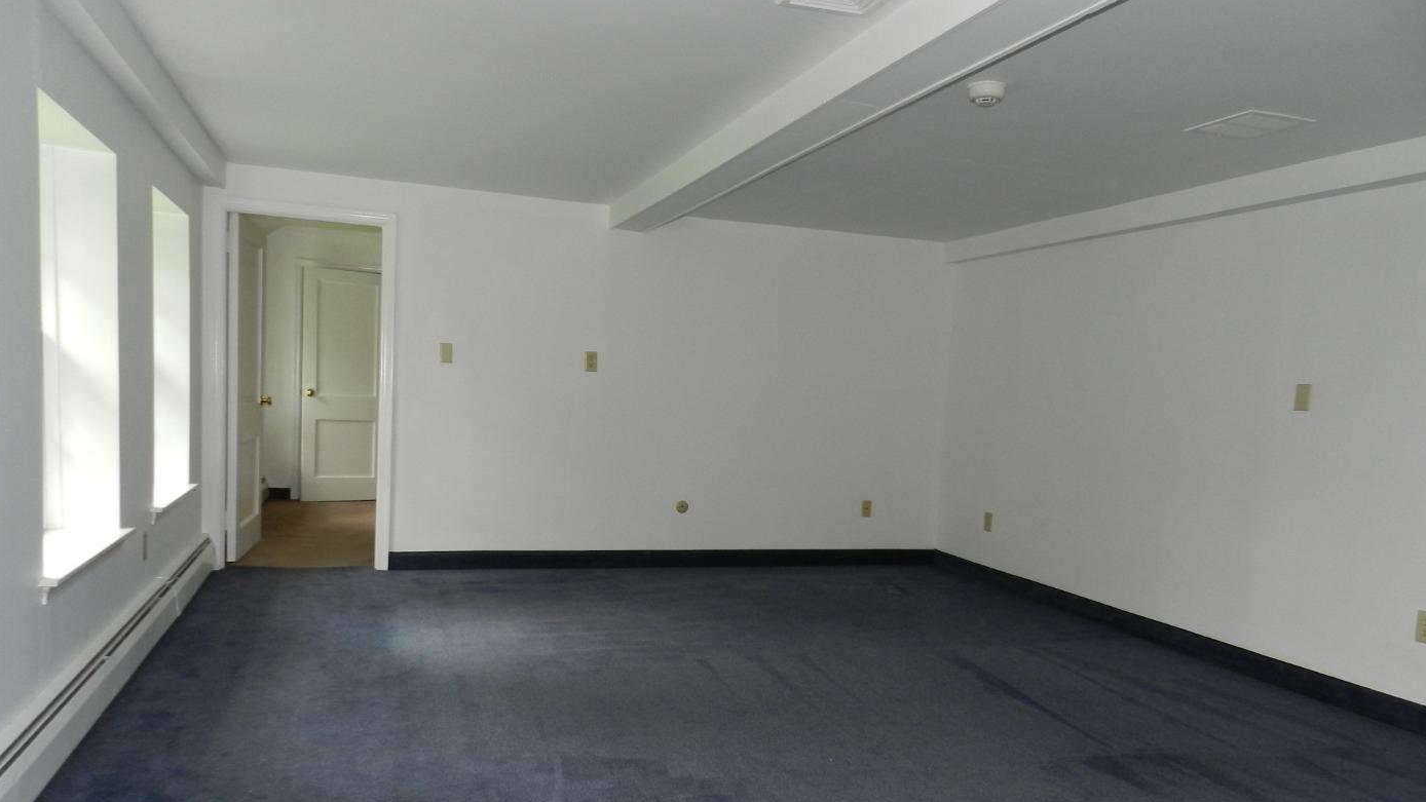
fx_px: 983
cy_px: 480
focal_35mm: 26
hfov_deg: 71.9
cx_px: 696
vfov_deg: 44.2
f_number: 3.4
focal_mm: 4
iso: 200
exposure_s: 1/30
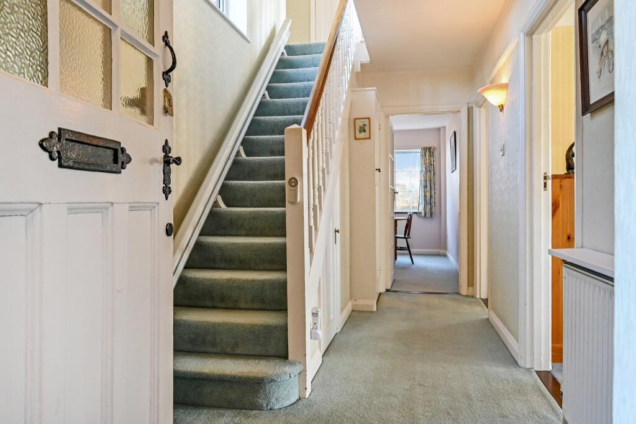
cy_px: 212
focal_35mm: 24
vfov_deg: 54.1
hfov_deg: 74.9
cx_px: 318
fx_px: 415
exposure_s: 1/15
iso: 400
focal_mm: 23.5
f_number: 8
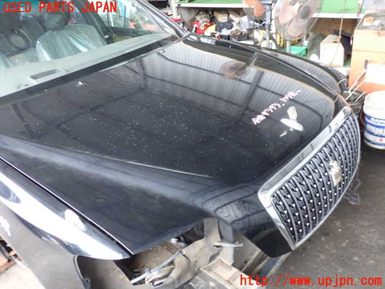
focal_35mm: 30
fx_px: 334
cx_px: 192
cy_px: 144
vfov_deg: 46.8
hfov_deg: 60.0
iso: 200
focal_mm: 5.4
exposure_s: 1/40
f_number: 2.3
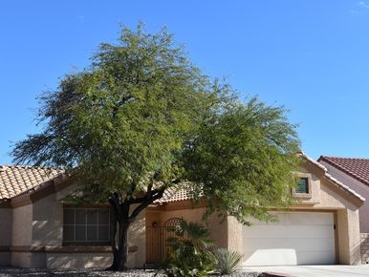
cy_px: 137
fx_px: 597
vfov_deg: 26.1
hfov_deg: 34.2
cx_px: 147
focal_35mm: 56
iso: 200
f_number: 9
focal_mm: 30
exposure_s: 1/400
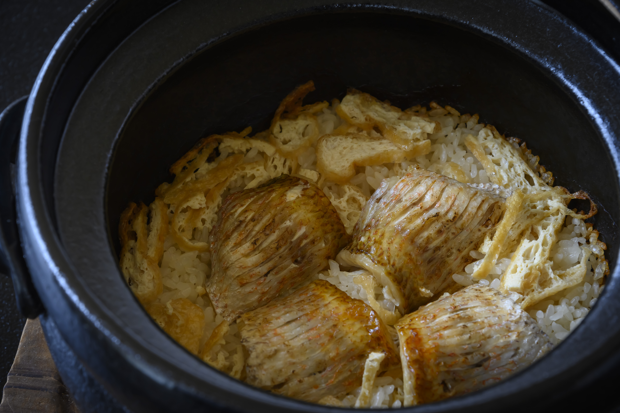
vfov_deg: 10.1
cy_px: 206
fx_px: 2323
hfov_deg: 15.2
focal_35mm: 135
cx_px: 310
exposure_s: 1/2
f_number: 11
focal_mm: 135
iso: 1000
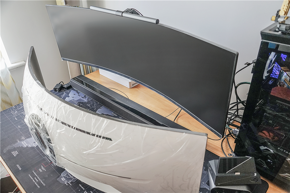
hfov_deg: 65.5
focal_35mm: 28
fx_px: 226
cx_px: 145
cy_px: 96
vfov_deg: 46.4
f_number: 3.5
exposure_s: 1/125
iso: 800
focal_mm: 28
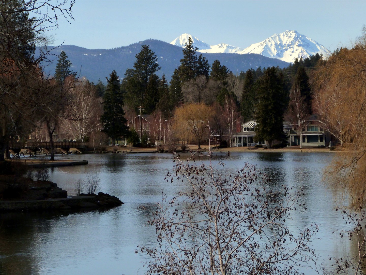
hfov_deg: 11.6
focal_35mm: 170
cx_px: 183
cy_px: 138
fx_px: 1797
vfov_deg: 8.7
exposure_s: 1/800
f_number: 5.6
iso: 160
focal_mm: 30.7
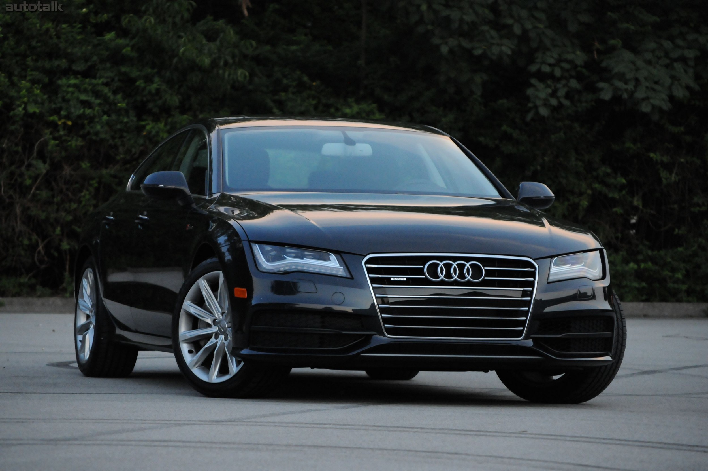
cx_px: 354
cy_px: 236
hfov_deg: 12.5
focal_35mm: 165
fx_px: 3241
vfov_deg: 8.3
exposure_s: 1/125
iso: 2000
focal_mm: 110
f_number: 5.6
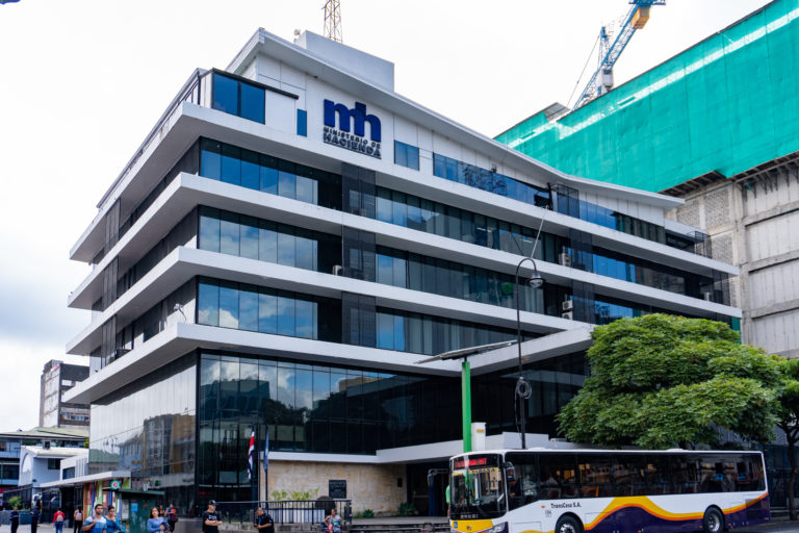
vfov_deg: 41.7
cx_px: 400
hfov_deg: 59.5
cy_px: 266
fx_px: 699
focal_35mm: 32
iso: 100
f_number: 4.5
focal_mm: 21
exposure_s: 1/250
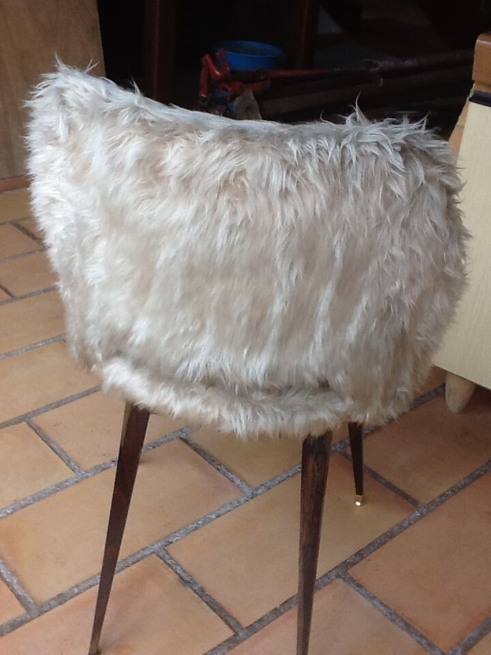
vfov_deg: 42.9
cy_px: 328
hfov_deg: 32.9
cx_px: 246
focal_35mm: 44
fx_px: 832
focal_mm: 2.03
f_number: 2.4
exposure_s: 1/154
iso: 40
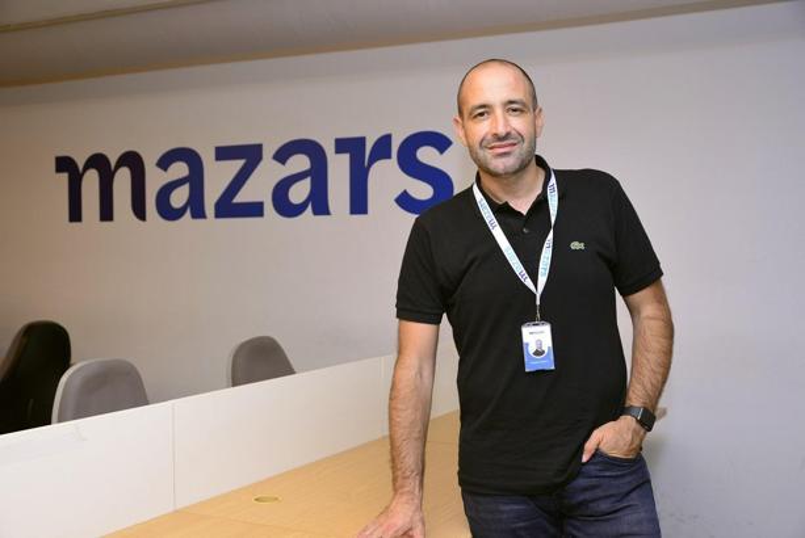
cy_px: 269
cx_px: 402
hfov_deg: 46.4
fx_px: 940
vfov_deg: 32.0
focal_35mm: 42
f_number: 5
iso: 1600
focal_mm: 42
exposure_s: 1/200
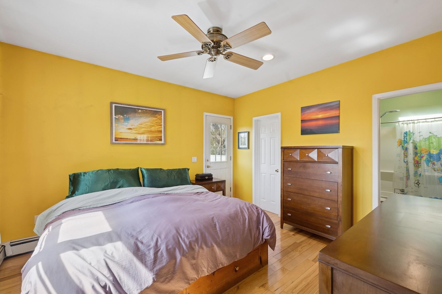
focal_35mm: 14
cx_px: 221
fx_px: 172
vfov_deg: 81.2
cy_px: 147
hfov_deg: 104.3
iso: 400
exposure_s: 1/200
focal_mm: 14
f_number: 8
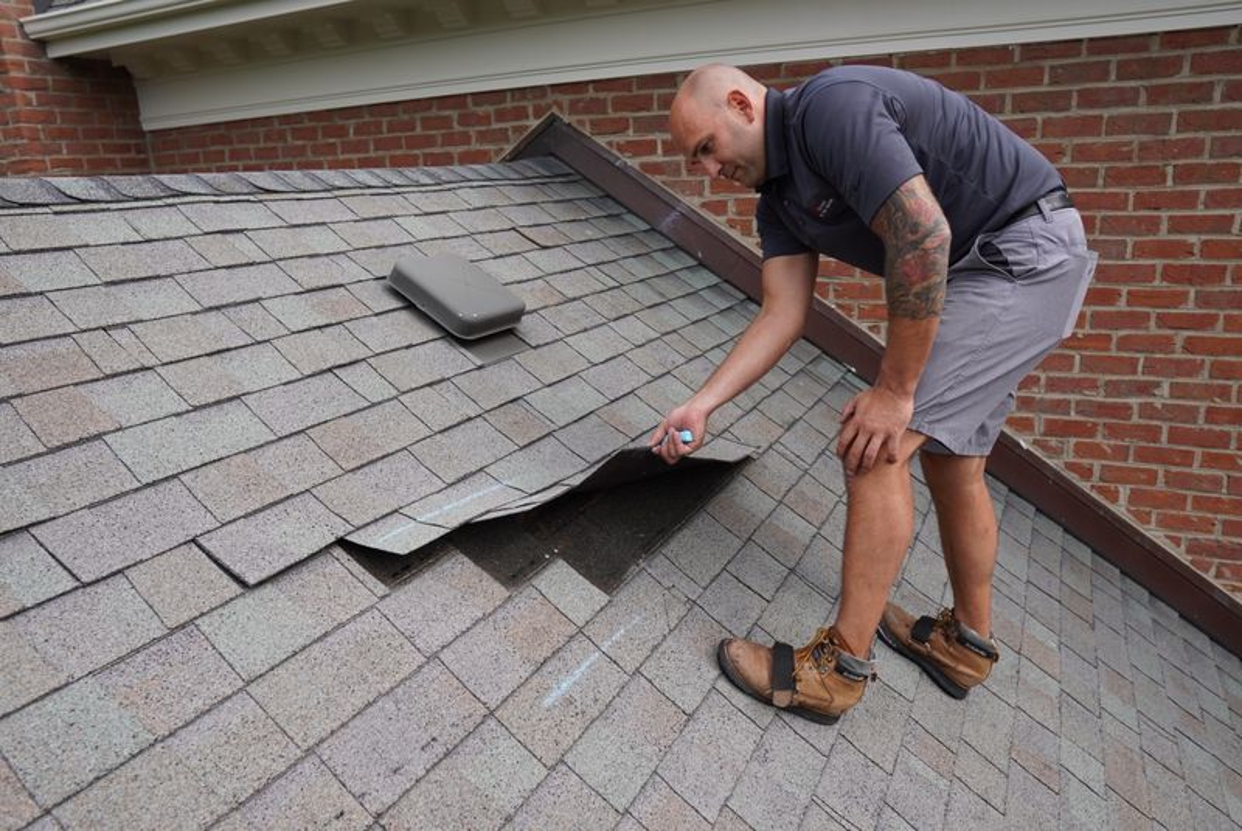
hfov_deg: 73.7
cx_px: 621
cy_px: 416
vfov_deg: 53.2
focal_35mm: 24
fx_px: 829
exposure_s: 1/640
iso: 100
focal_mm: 16
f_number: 3.2
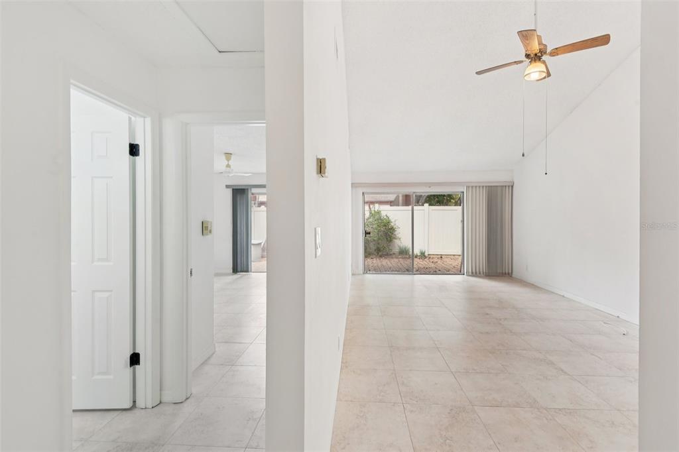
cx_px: 340
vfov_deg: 73.7
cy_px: 226
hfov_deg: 96.8
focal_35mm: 16
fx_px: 302
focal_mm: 16
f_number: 8
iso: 400
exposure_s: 1/60
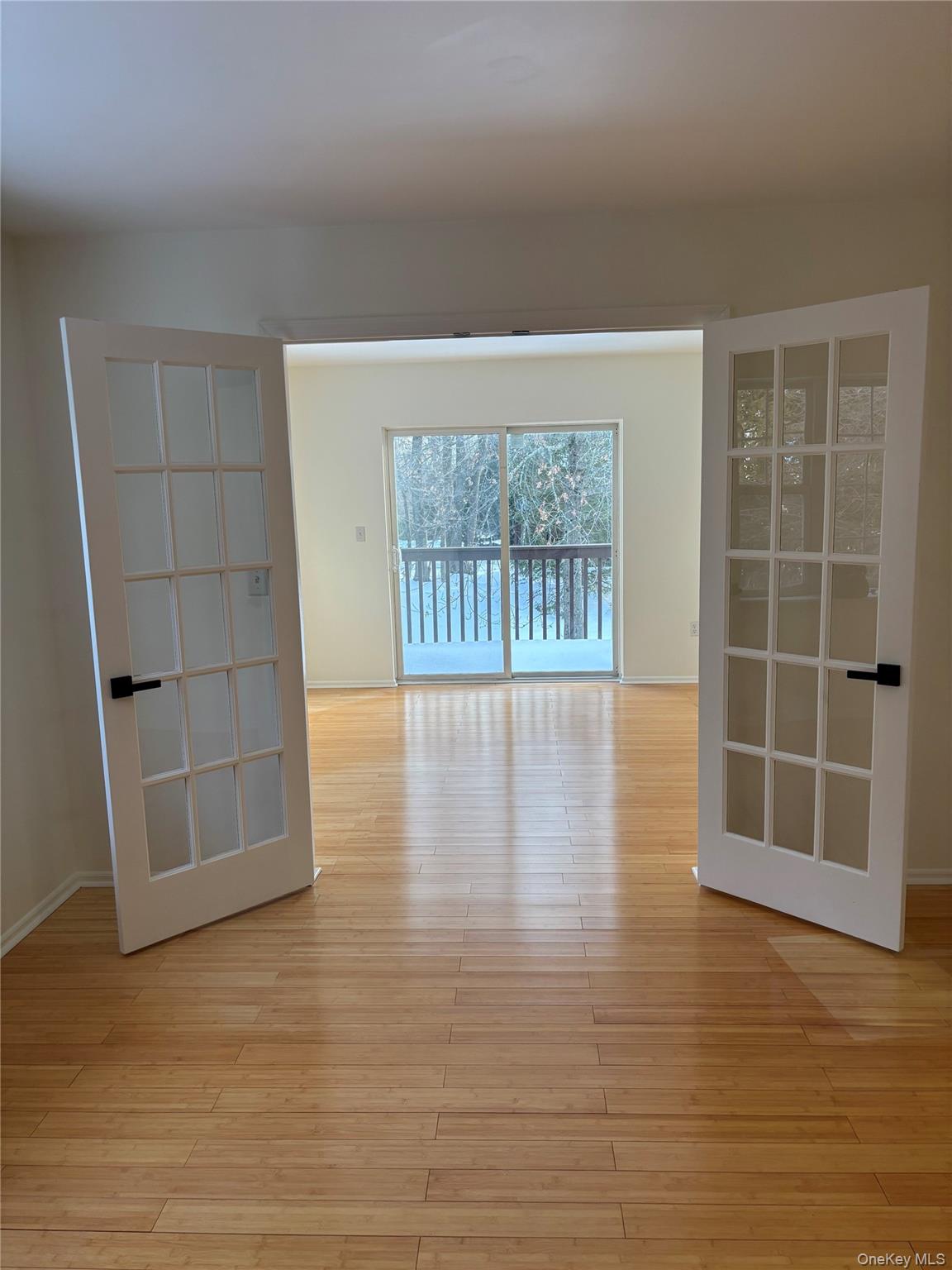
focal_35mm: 26
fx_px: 953
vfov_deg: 67.3
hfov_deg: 53.1
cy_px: 635
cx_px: 476
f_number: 1.6
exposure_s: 1/120
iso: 80
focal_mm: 5.96
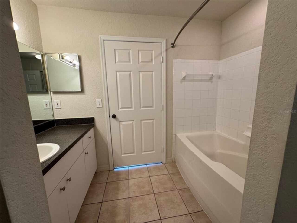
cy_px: 112
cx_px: 148
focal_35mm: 14
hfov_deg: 102.1
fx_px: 120
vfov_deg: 85.7
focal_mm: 2.22
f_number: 2.2
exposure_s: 1/120
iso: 200
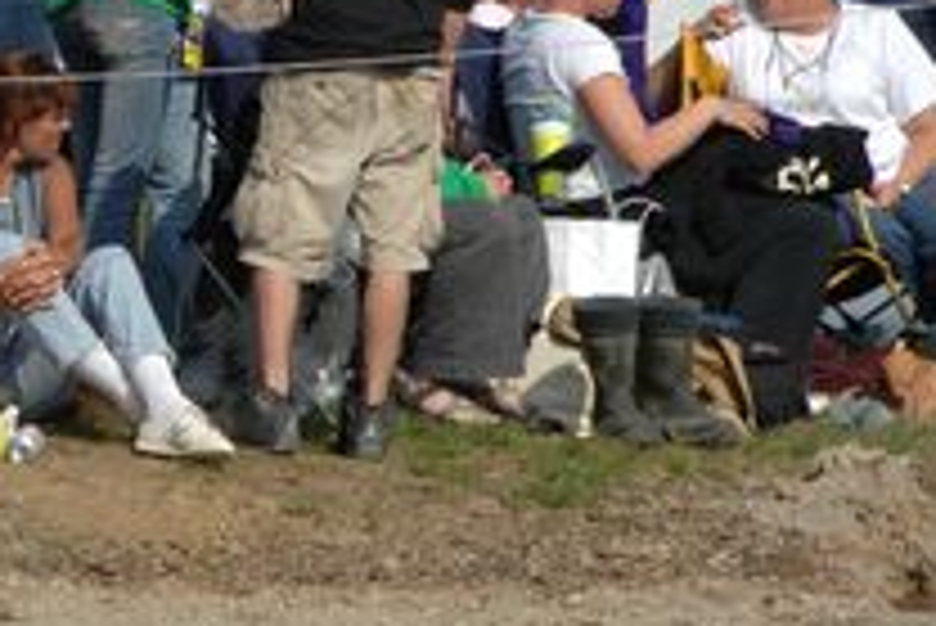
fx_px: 16197
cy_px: -47
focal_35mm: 623
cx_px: -410
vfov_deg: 2.2
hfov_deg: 3.3
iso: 500
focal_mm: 135
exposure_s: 1/1000
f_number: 9
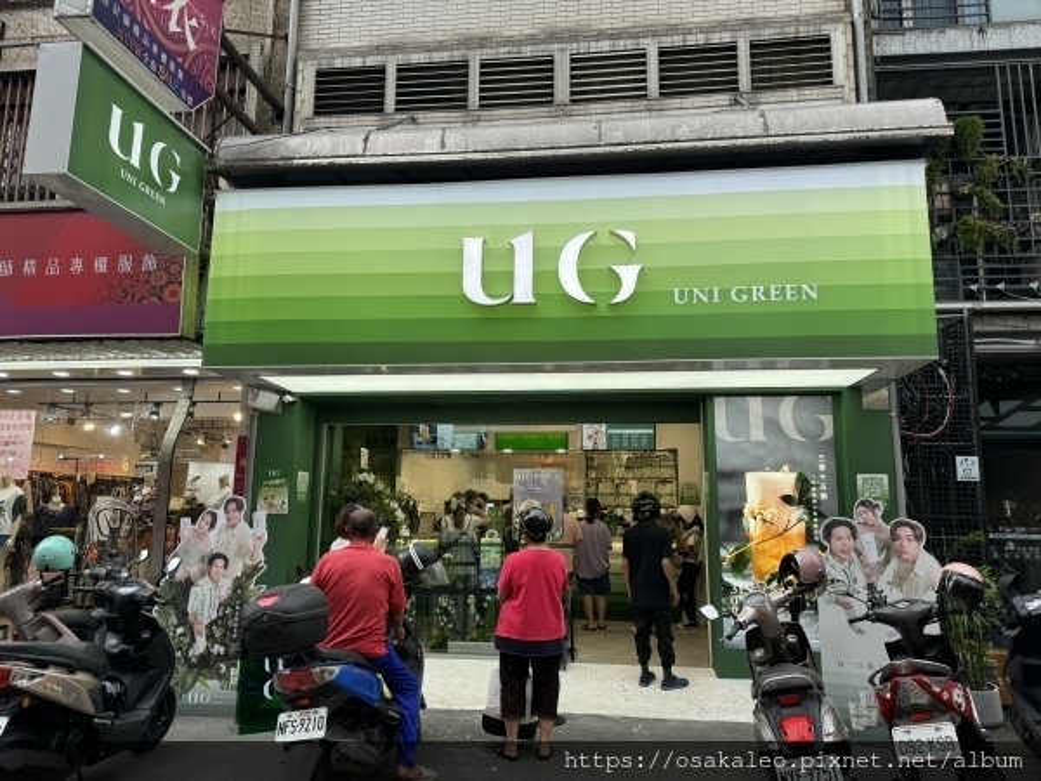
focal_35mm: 24
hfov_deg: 71.6
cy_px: 390
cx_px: 520
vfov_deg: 56.8
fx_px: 722
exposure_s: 1/165
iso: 64
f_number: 1.78
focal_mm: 6.76
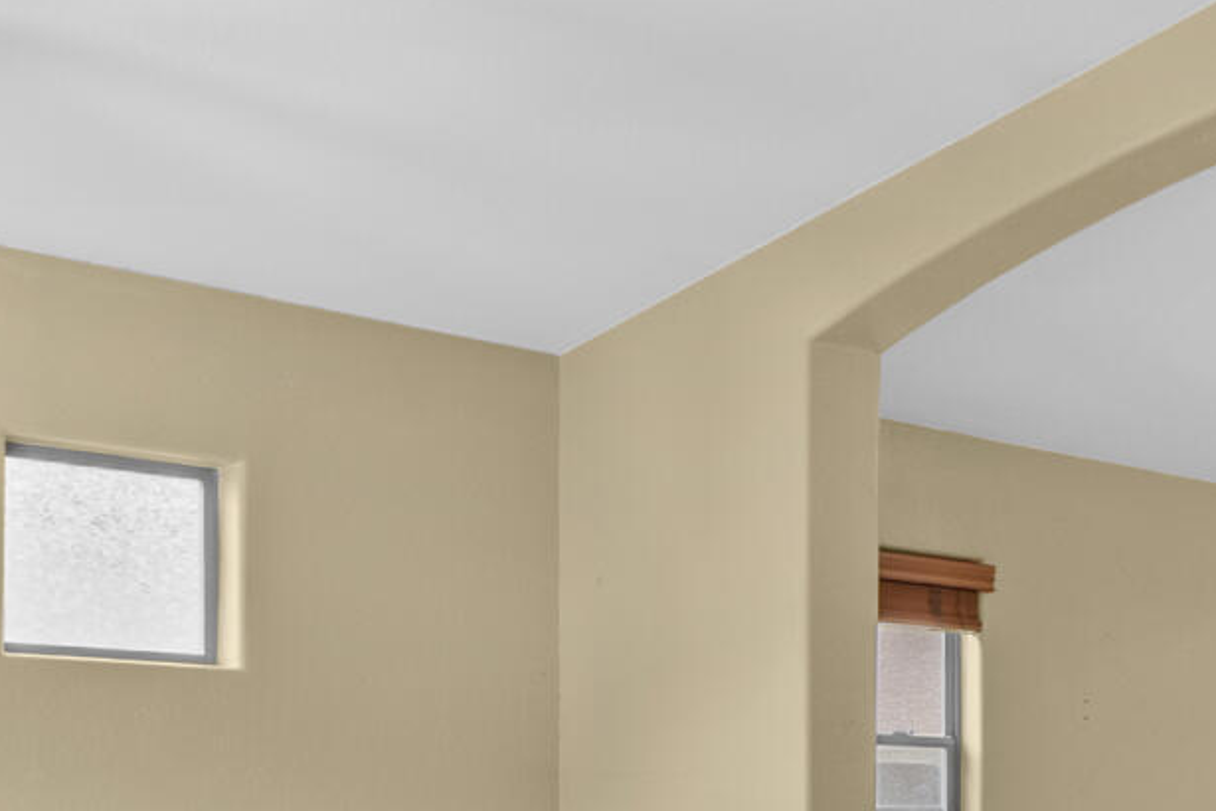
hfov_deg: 28.4
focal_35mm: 61
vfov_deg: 21.3
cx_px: 1483
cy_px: 850
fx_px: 2060
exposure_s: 2.5
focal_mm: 10
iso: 100
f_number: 8
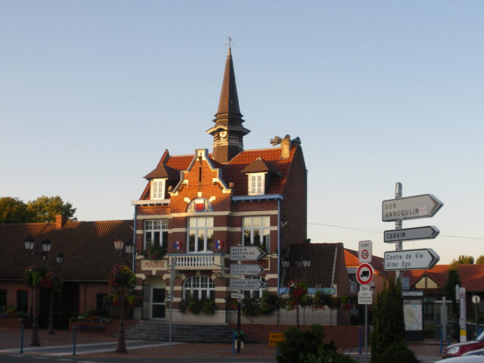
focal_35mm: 51
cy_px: 182
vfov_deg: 28.6
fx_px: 713
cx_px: 242
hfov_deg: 37.5
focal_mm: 9
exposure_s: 1/80
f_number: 4.4
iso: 80
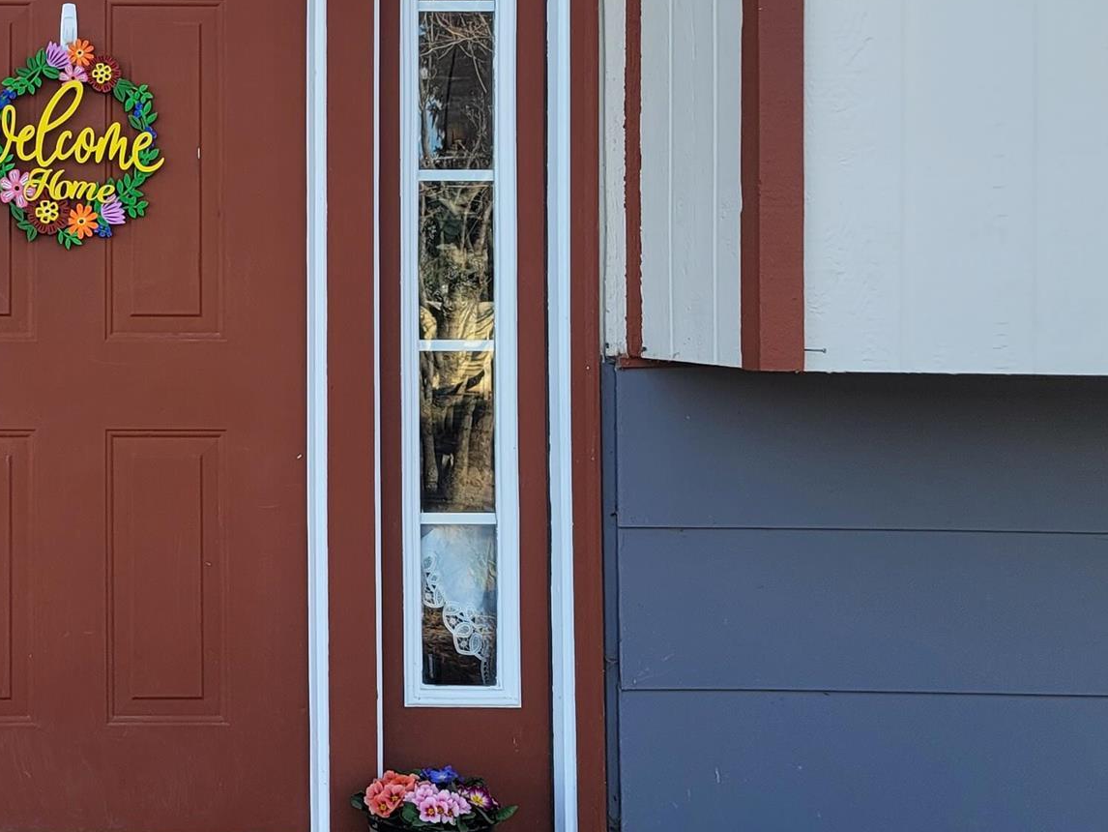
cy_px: 205
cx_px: -59
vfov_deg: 21.7
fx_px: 2145
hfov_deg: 27.0
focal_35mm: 67
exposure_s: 1/197
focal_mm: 7
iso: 20
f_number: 1.8
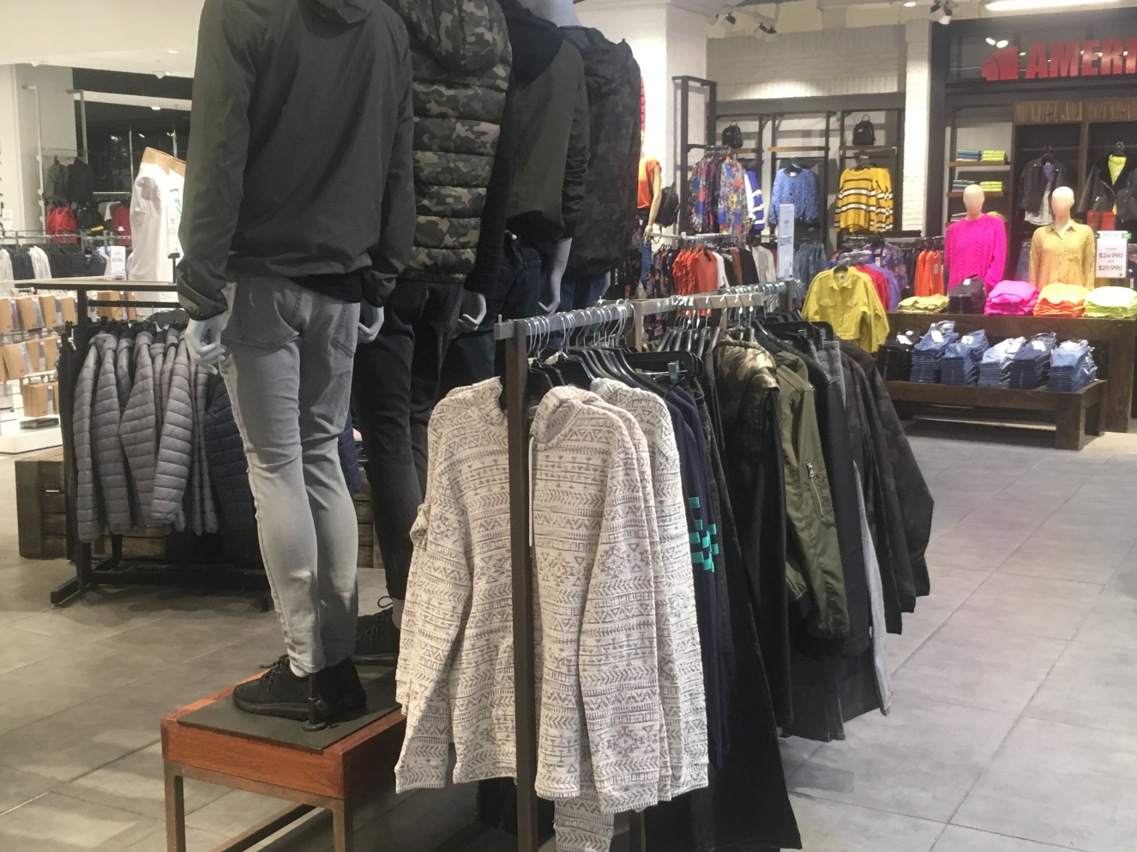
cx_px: 554
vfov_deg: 34.3
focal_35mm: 42
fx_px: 1379
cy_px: 412
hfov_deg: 44.8
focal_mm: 4.15
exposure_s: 1/33
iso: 64
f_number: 2.2
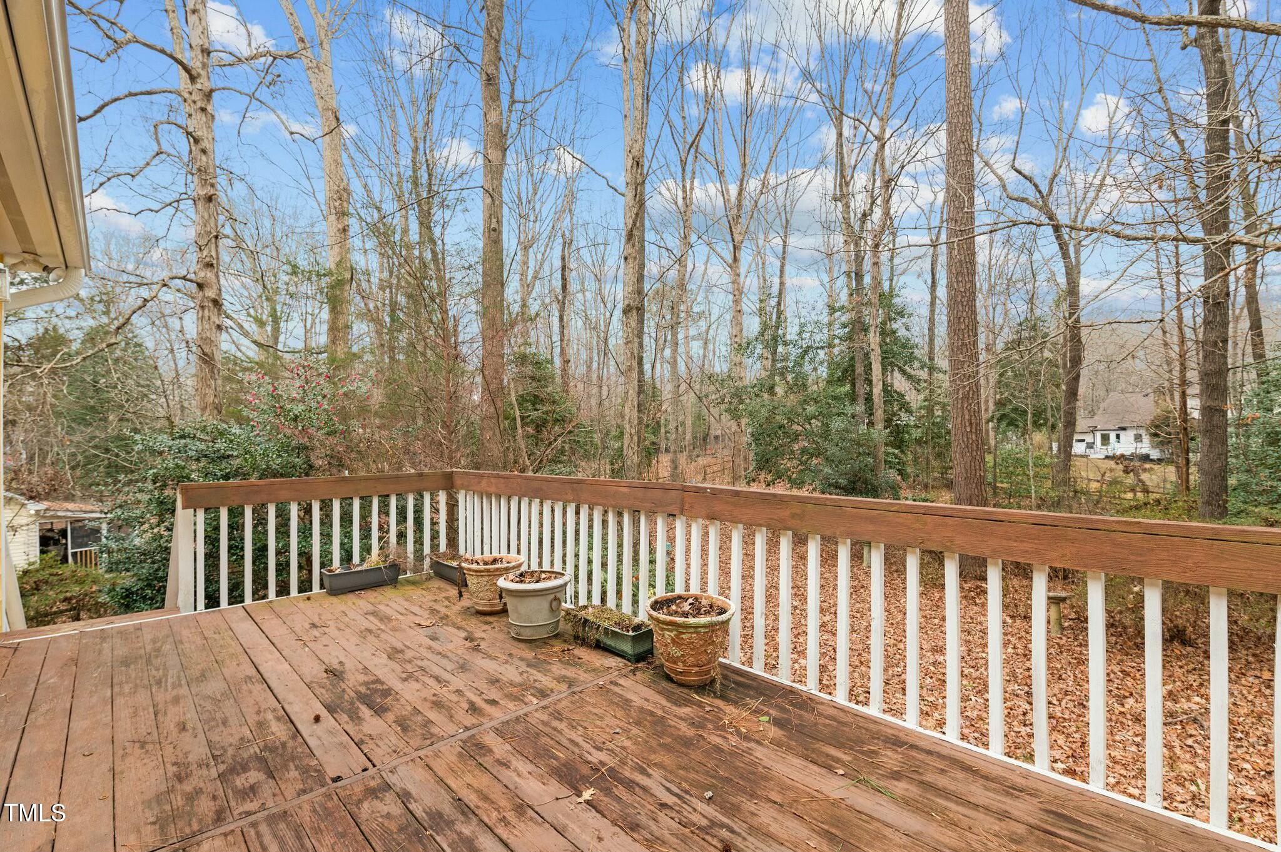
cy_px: 426
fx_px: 533
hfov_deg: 100.4
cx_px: 640
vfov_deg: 77.2
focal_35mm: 15
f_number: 6.3
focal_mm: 15
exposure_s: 1/200
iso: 400
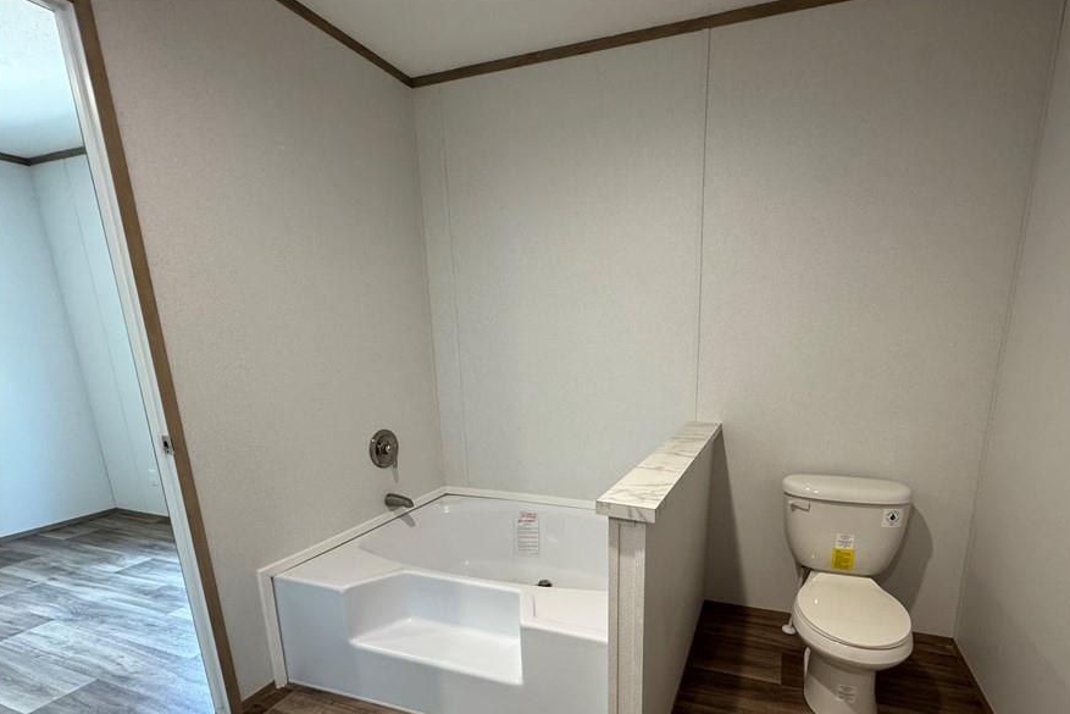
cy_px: 460
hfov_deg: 92.6
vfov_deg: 69.0
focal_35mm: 17
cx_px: 616
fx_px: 505
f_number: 2.2
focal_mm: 2.22
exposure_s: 1/120
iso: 250
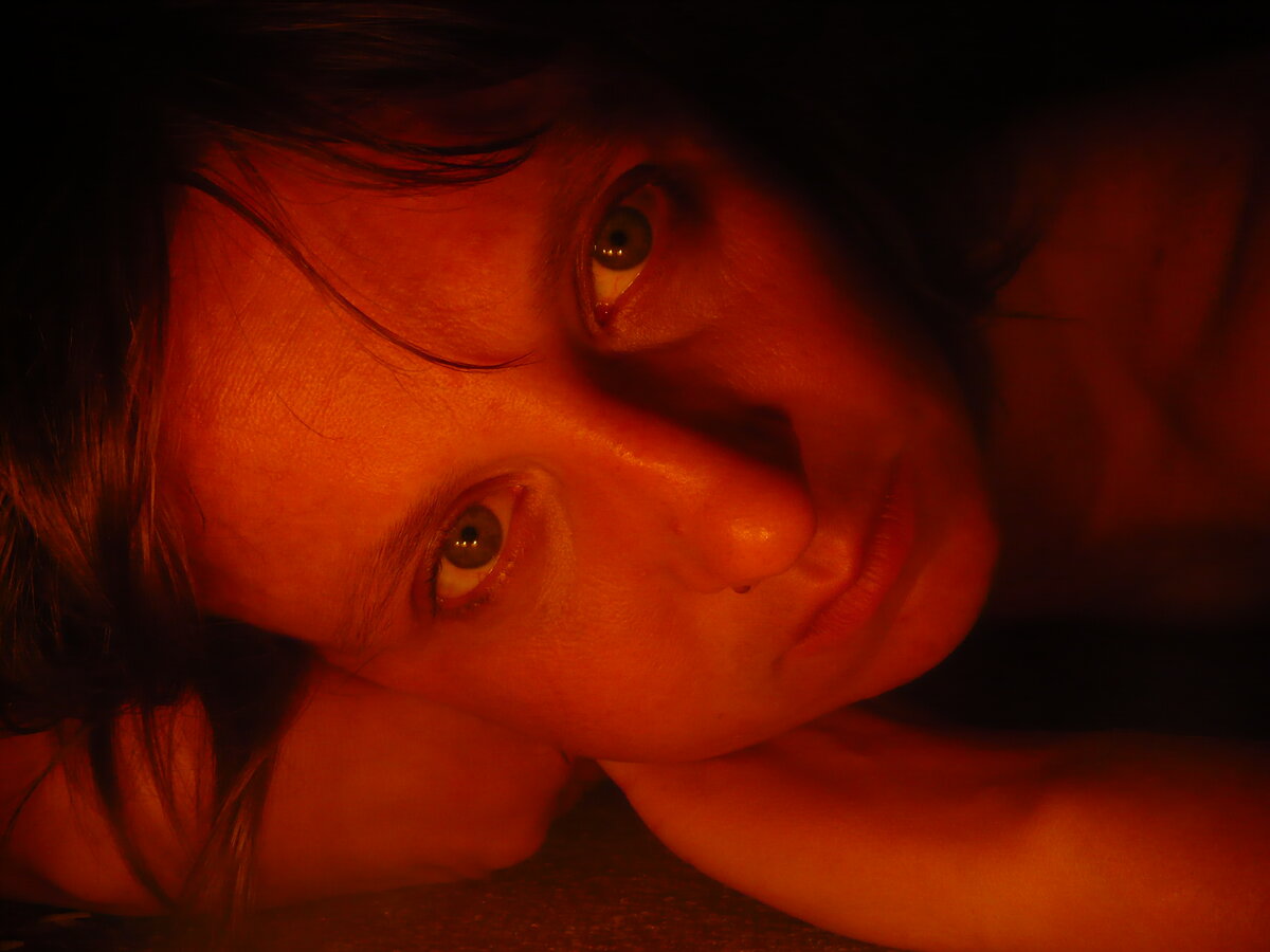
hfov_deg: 50.1
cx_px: 635
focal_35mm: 37
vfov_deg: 38.7
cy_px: 476
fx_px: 1357
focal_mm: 6.1
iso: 200
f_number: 2.8
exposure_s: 1/8
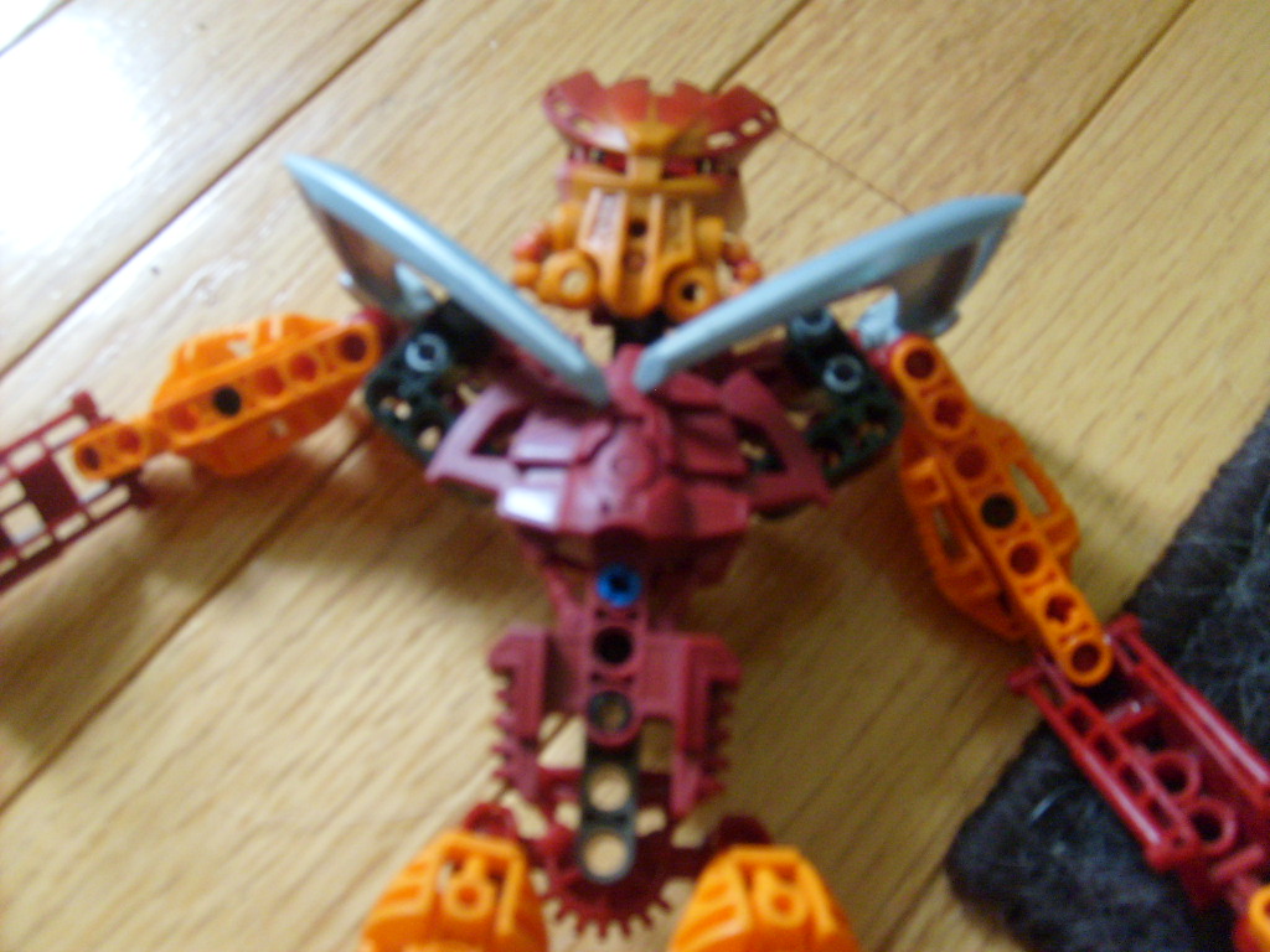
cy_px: 476
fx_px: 1284
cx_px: 635
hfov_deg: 52.6
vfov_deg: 40.7
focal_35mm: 35
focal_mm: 5.8
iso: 200
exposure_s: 1/4
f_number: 2.8
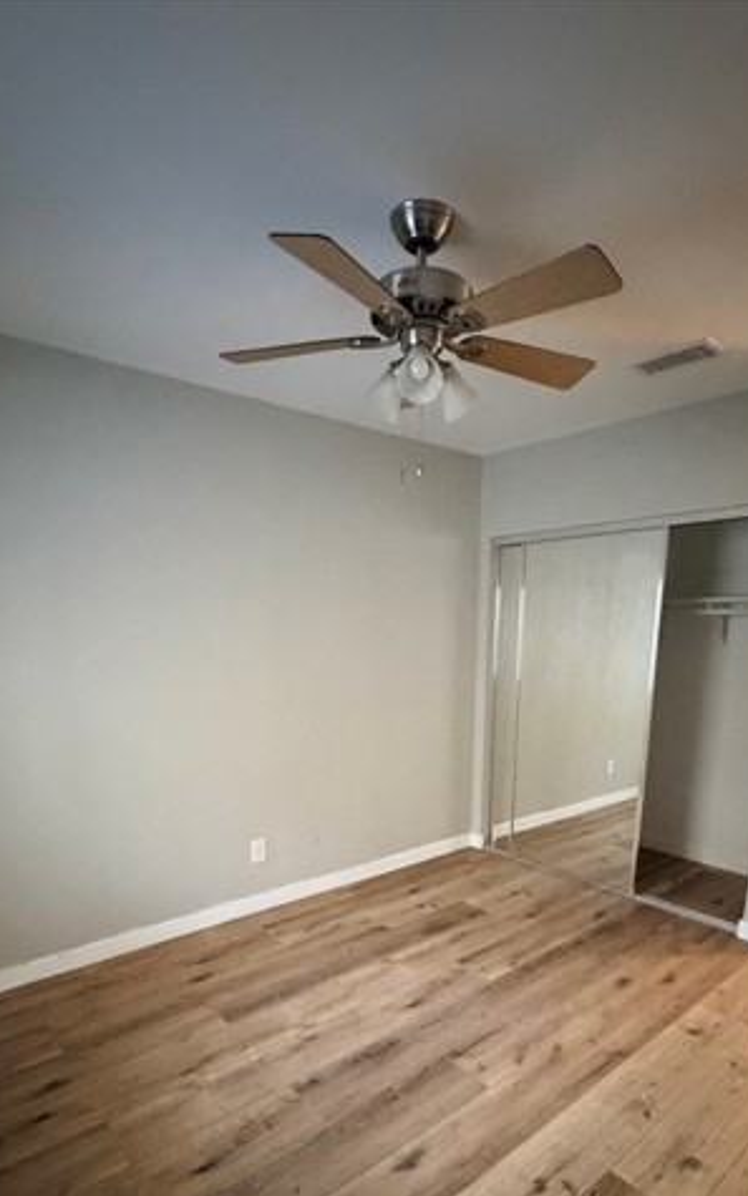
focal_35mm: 20
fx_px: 652
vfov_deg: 82.1
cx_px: 421
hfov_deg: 59.5
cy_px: 801
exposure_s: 1/37
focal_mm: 2.22
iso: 1600
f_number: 2.2
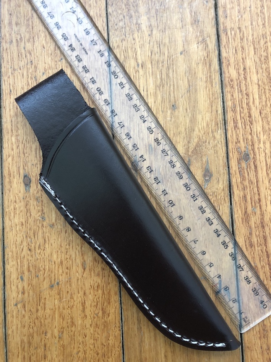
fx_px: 292
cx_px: 136
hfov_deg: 49.8
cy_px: 181
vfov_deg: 63.4
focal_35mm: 28
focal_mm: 3.99
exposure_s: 1/15
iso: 50
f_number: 1.8
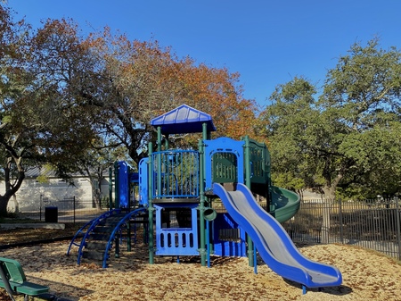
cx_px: 129
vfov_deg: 38.4
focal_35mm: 37
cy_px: 186
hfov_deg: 49.2
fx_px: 428
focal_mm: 4.25
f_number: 1.8
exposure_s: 1/1412
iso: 32
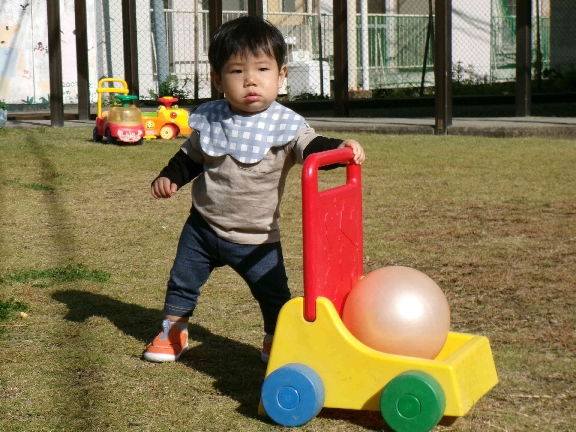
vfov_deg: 15.6
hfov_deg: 20.7
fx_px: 1581
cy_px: 216
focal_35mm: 95
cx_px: 288
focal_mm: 16.9
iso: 100
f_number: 5.8
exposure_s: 1/850
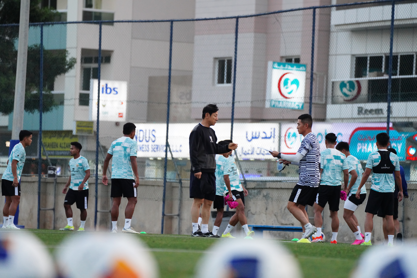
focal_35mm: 279
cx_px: 208
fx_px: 3231
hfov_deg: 7.4
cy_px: 139
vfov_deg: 4.9
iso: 5000
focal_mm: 279
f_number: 5.6
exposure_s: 1/800
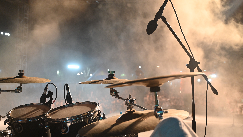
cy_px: 70
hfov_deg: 44.6
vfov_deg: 26.0
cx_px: 123
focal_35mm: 46
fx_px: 296
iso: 1600
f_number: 4
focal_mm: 43
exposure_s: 1/200
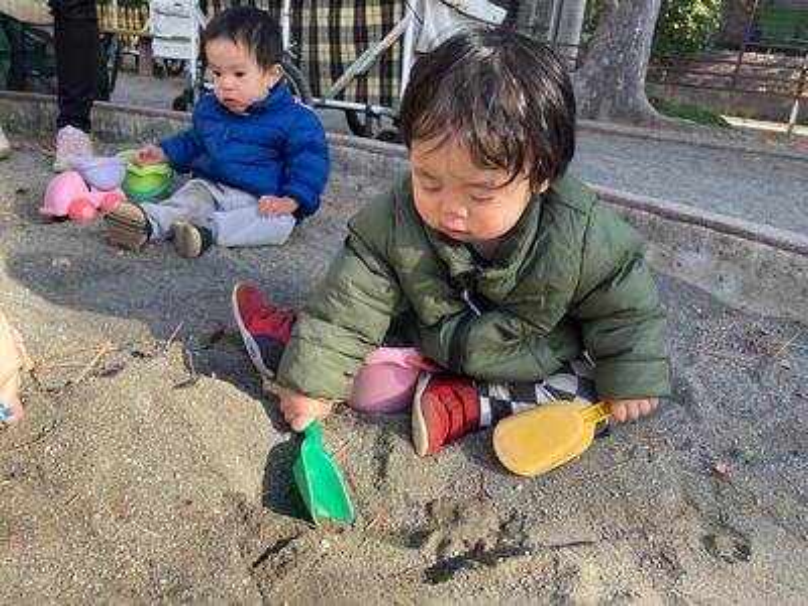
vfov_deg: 49.7
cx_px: 404
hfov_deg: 63.4
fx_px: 654
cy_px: 303
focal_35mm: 28
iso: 32
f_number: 1.8
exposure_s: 1/389
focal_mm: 3.99
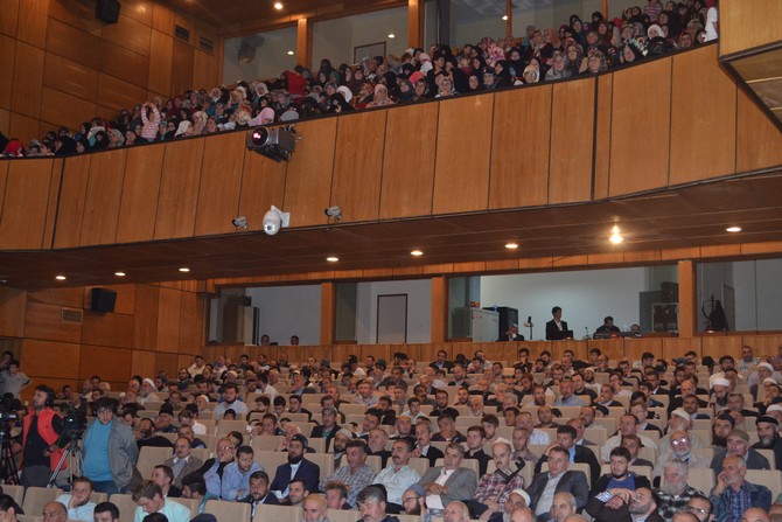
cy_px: 261
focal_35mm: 48
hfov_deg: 41.1
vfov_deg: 28.1
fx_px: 1043
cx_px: 391
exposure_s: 1/60
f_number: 4.8
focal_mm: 32
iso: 1400
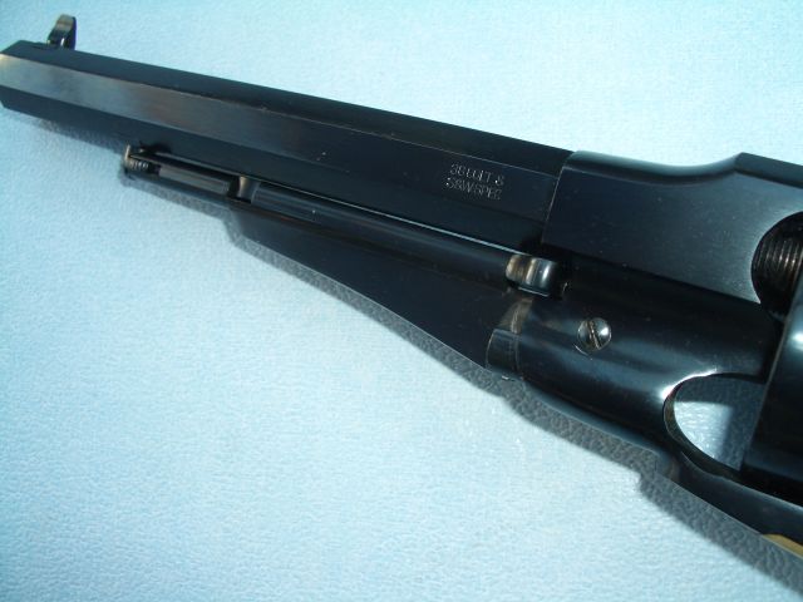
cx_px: 402
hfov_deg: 52.6
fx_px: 812
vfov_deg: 40.7
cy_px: 301
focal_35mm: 35
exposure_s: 1/25
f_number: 4.3
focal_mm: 5.8
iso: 80
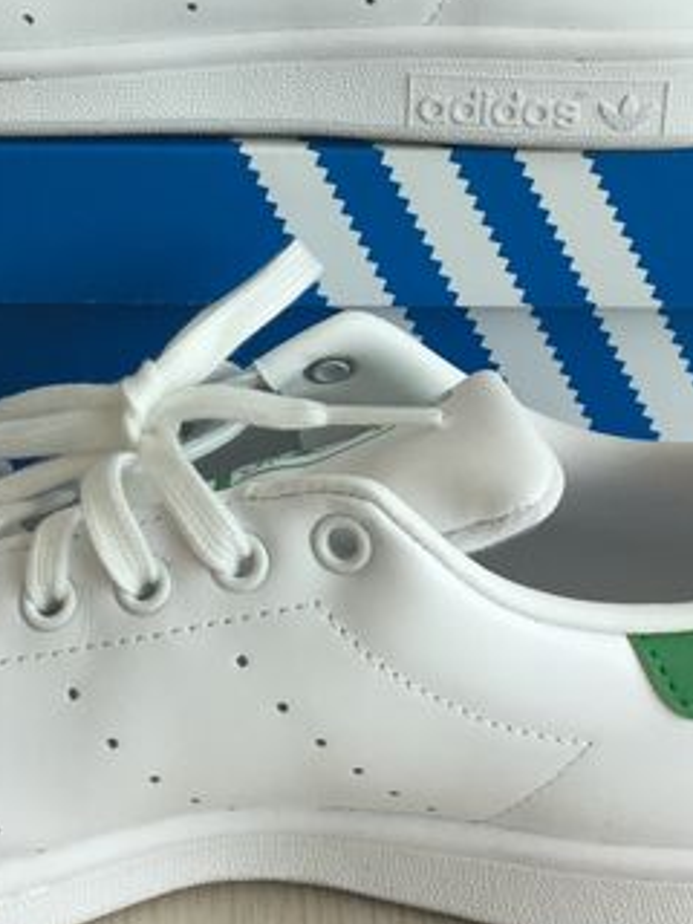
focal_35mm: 74
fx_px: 1975
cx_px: 217
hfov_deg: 19.8
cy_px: 141
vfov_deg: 25.7
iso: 50
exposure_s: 1/100
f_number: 2.2
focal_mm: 4.15
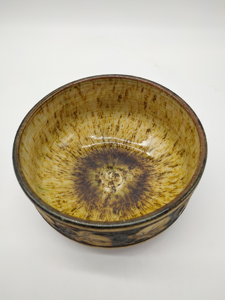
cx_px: 112
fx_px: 208
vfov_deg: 71.6
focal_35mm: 24
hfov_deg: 56.8
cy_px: 150
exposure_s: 1/347
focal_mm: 3.94
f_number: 1.9
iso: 160
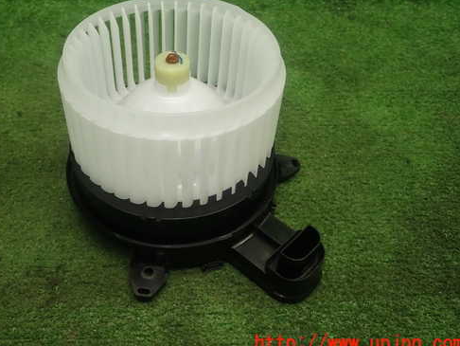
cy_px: 142
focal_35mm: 37
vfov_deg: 38.6
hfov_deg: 49.8
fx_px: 492
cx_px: 185
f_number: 2.3
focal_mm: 5.4
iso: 160
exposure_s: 1/60
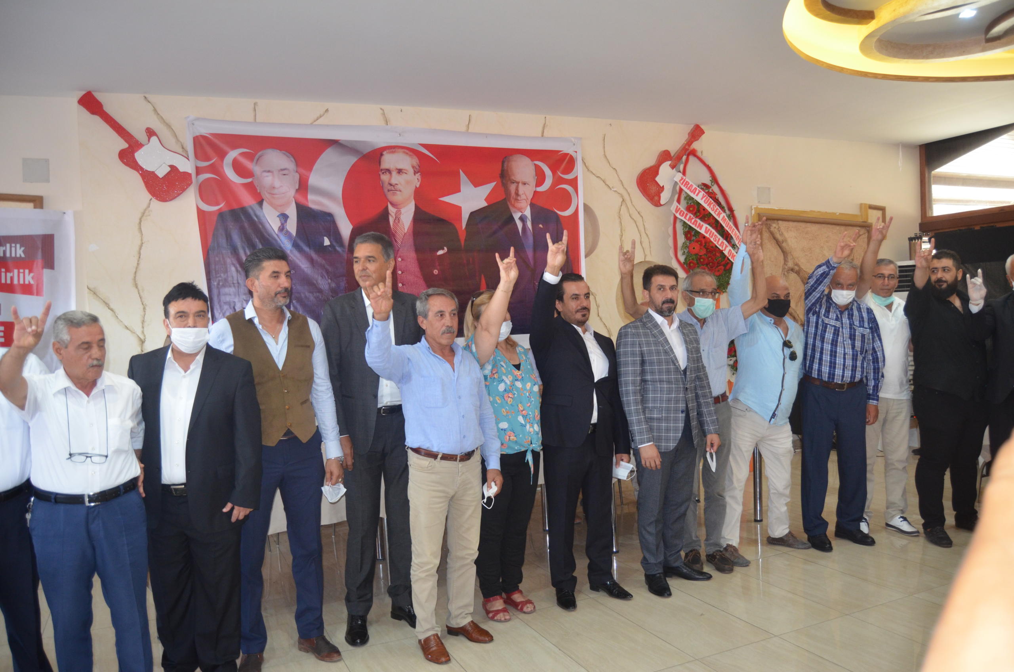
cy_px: 336
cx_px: 507
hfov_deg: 67.5
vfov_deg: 47.7
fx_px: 759
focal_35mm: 27
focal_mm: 18
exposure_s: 1/60
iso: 1000
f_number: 3.5
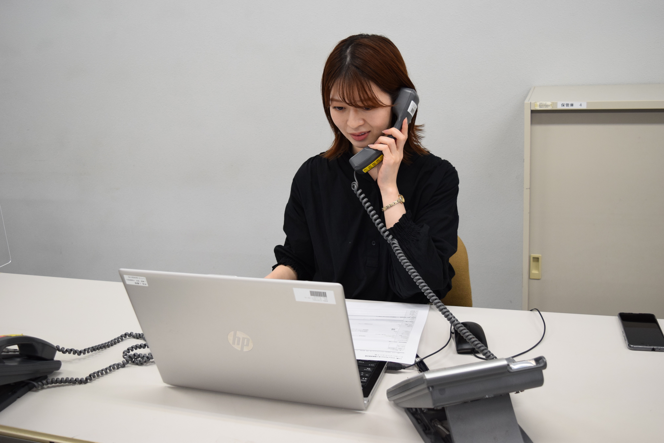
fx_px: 664
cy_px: 222
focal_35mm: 36
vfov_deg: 36.9
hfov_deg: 53.1
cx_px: 332
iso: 800
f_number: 4
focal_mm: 24
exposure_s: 1/125
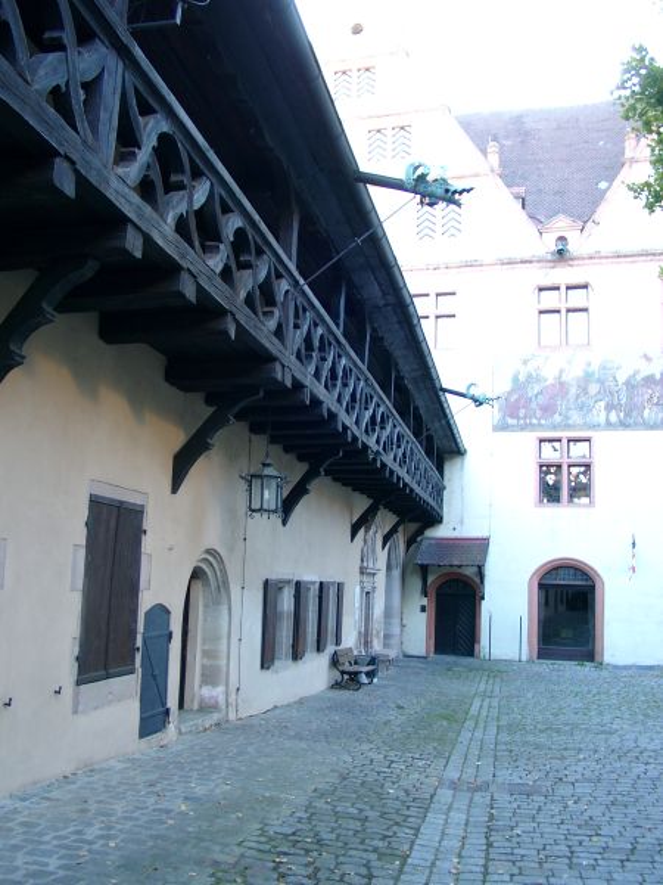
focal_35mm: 34
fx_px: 868
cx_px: 332
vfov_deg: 54.0
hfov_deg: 41.8
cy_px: 442
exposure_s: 1/37.4
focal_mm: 7.13
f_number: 2
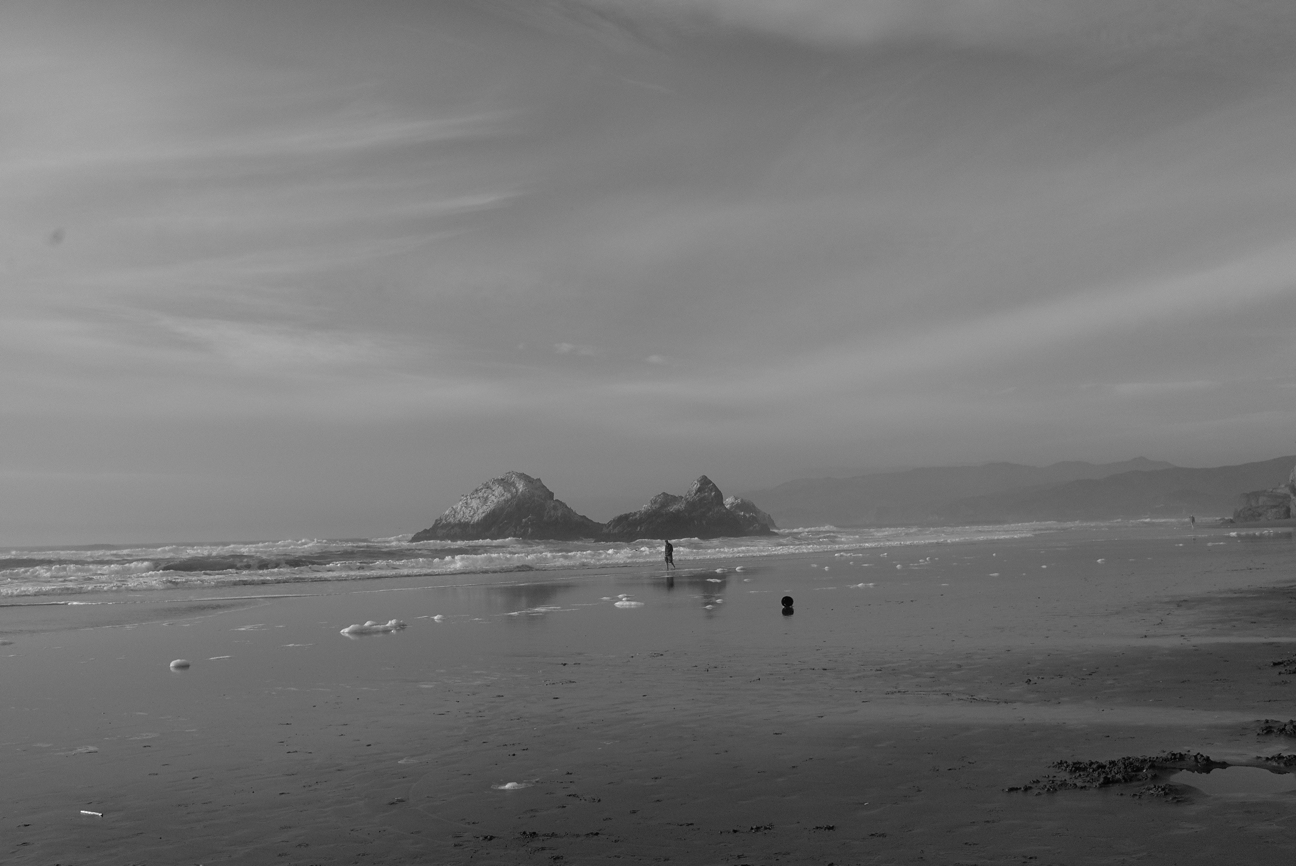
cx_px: 648
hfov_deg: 53.1
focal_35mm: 36
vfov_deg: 36.9
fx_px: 1297
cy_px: 433
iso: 800
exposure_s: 1/1600
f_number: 12
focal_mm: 24
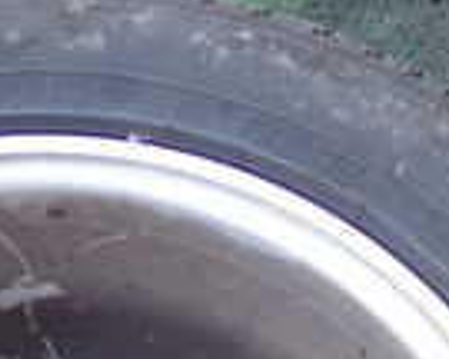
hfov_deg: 14.6
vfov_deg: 10.8
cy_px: 718
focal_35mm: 130
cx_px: 33
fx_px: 1728
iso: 100
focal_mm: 5.4
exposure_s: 1/100
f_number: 2.3
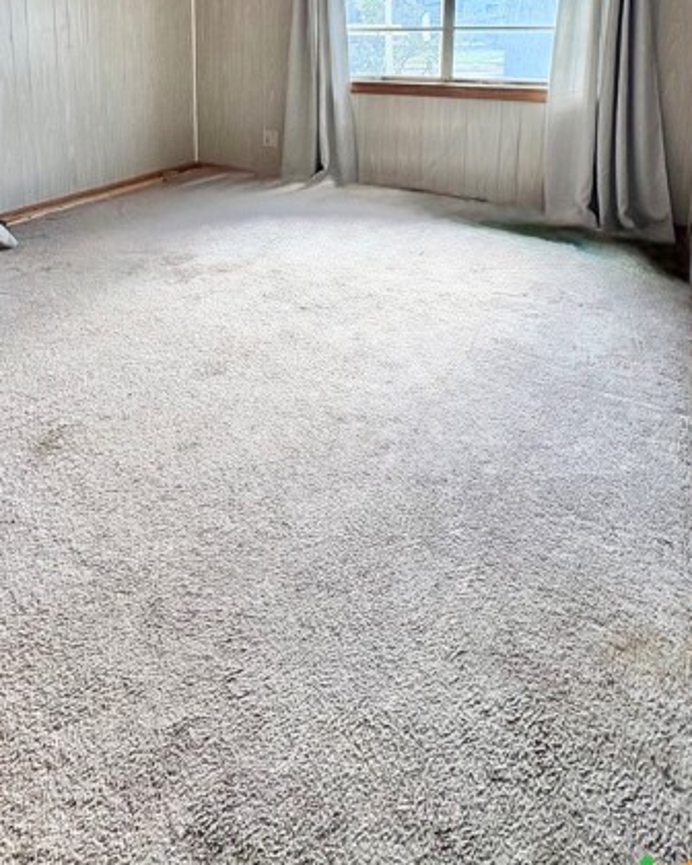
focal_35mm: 25
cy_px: 140
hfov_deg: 56.1
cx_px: 260
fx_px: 640
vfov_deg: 60.9
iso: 80
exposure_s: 1/134
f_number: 2.2
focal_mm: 2.22
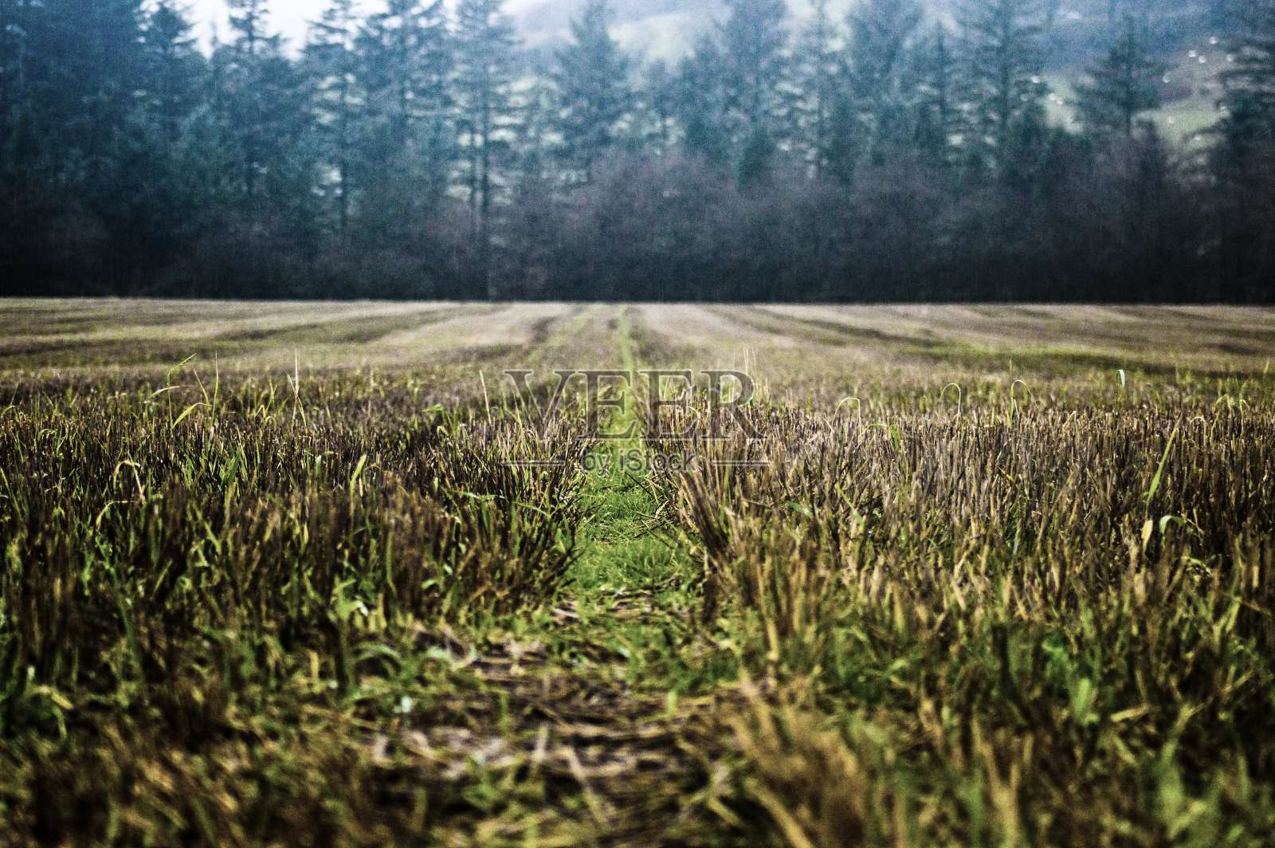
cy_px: 424
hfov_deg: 5.3
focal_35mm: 390
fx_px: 13801
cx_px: 638
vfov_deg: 3.5
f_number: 5
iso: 800
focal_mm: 260
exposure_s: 1/125
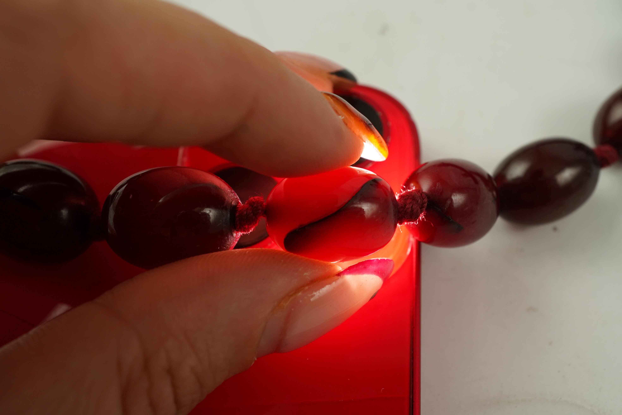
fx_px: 777
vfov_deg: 29.9
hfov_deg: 43.6
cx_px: 311
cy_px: 208
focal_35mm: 45
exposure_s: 1/30
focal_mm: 30
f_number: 14
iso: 640
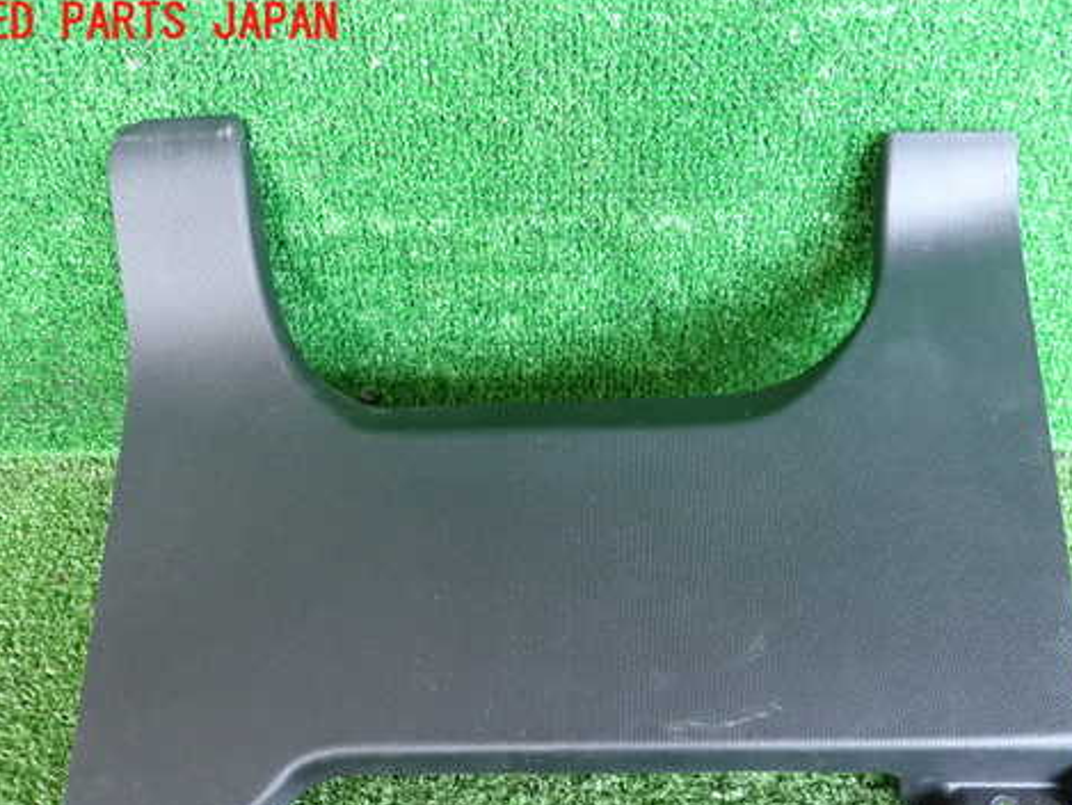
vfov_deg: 43.8
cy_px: 510
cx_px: 608
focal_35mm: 32
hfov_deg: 56.6
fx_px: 991
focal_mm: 4.5
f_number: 2
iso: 500
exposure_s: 1/30
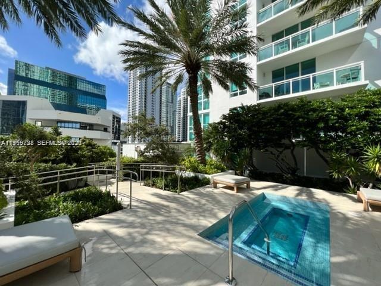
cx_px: 190
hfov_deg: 106.2
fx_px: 143
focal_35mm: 13
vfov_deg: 89.9
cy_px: 143
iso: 32
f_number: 1.8
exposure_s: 1/1468
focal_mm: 1.57
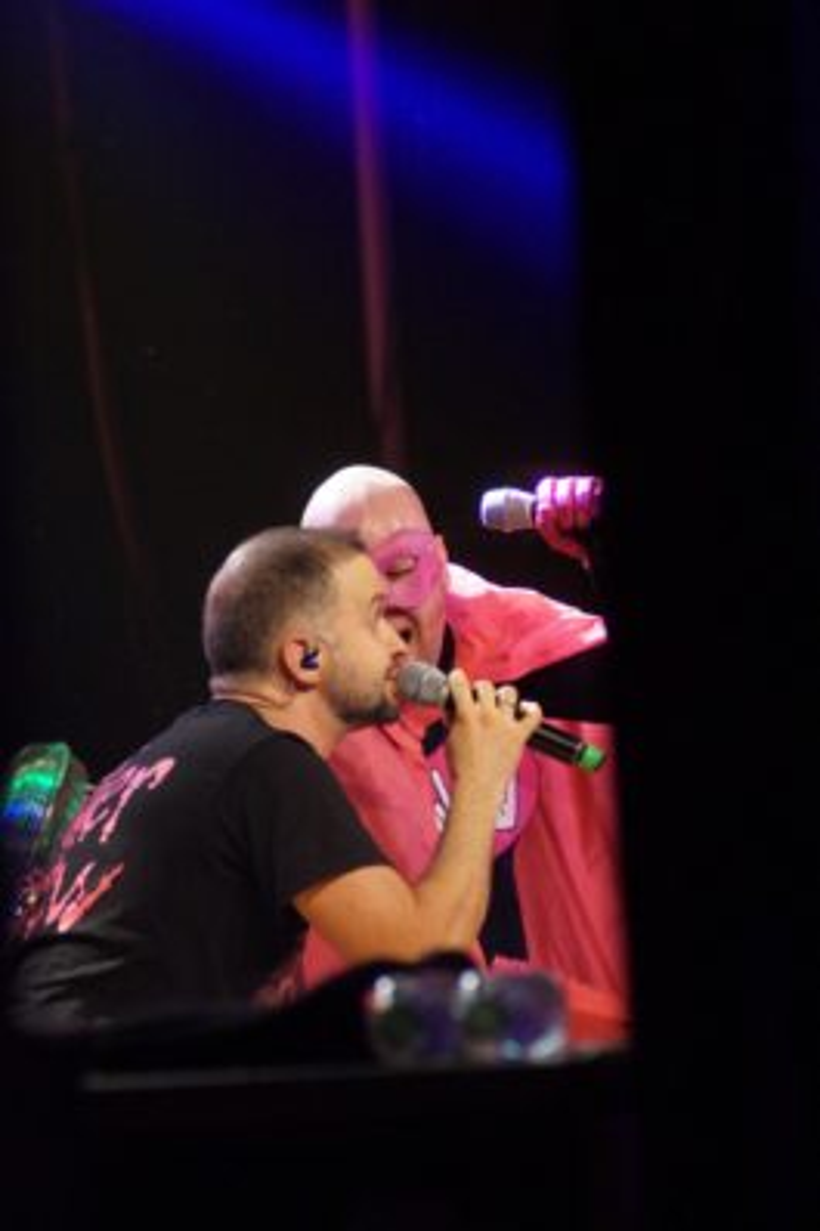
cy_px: 616
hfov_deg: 6.5
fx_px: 7181
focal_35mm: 210
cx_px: 410
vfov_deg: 9.8
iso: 3200
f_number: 4.5
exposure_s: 1/100
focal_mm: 140
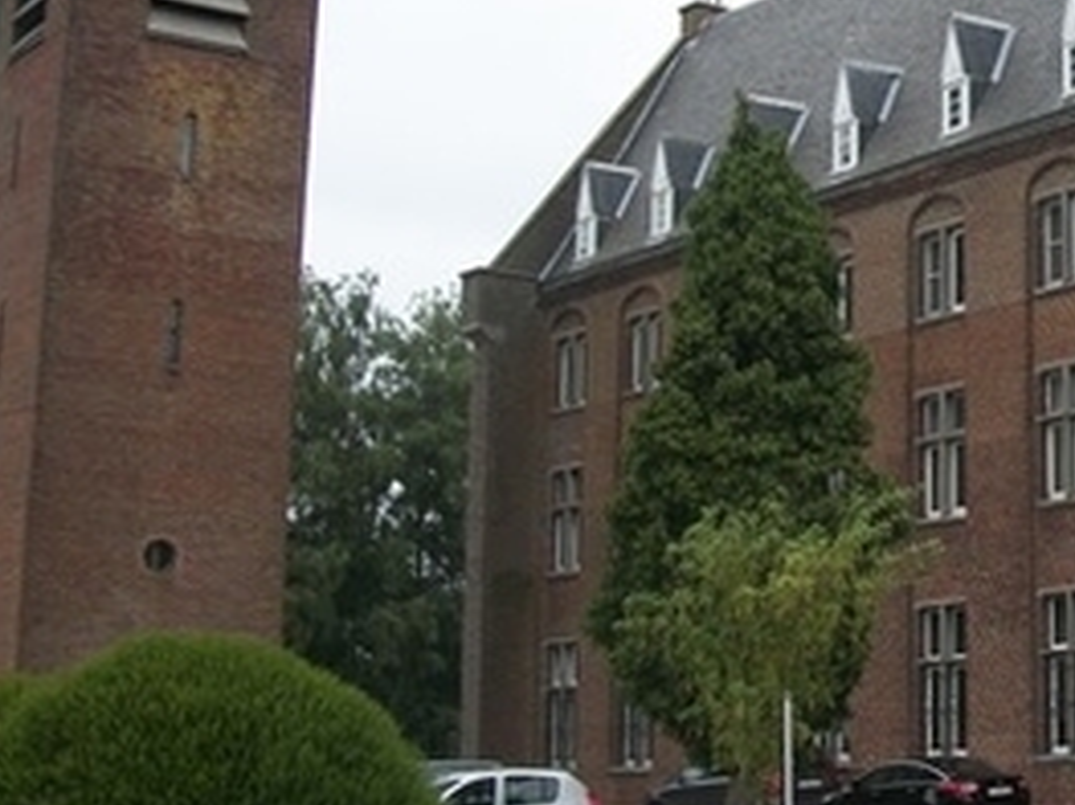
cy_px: 225
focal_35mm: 73
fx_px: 2266
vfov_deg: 20.0
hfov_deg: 25.5
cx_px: 1050
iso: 80
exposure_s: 1/500
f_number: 2.9
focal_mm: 5.7
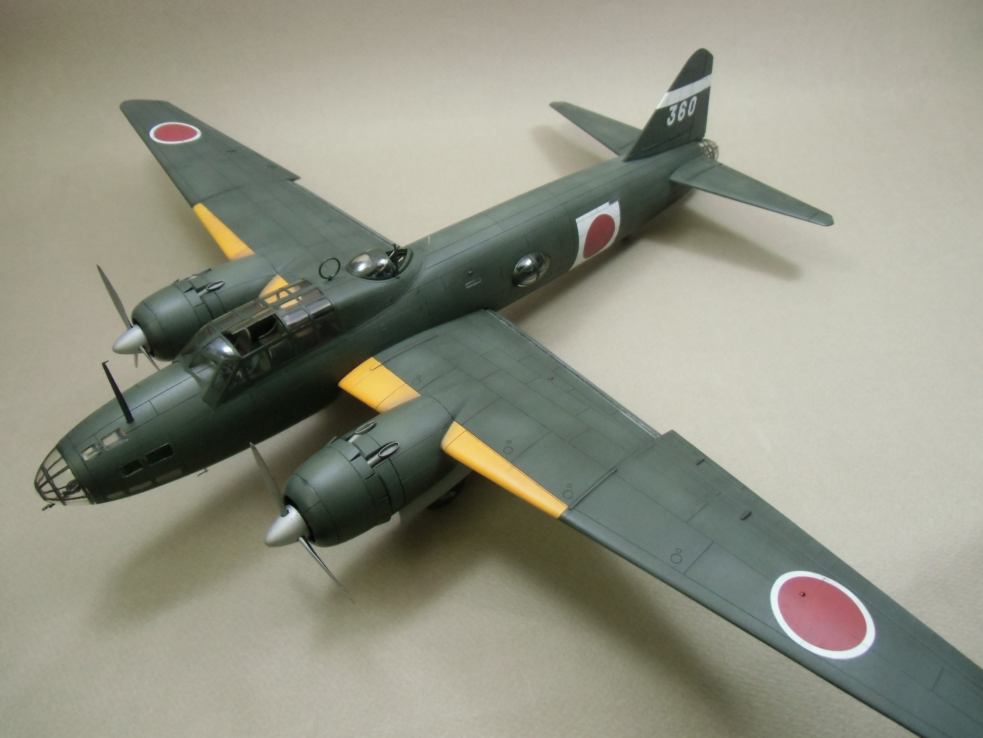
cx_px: 492
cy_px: 369
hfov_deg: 71.6
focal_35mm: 24
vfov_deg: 56.8
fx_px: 682
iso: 400
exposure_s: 1/100
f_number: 3
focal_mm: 4.24
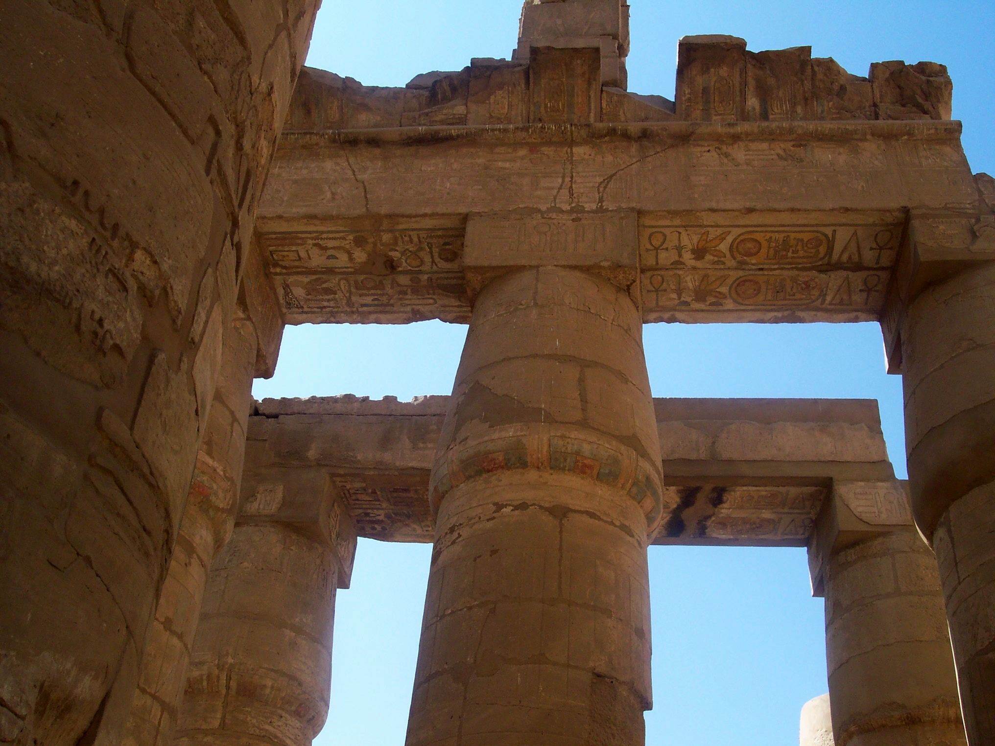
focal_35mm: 38
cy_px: 373
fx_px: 1092
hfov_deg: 49.0
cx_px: 498
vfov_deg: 37.7
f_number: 4.8
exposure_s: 1/350
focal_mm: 8
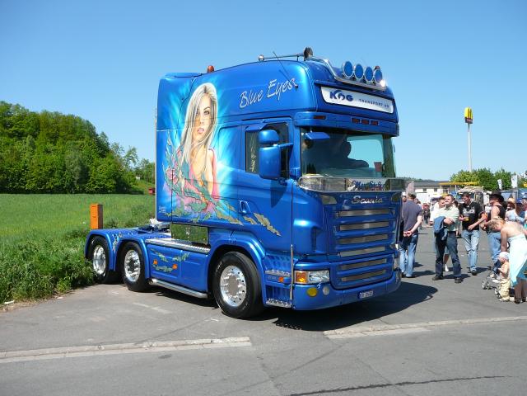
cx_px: 264
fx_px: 533
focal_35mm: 35
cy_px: 198
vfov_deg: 40.7
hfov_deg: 52.6
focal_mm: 5.2
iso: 80
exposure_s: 1/400
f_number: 5
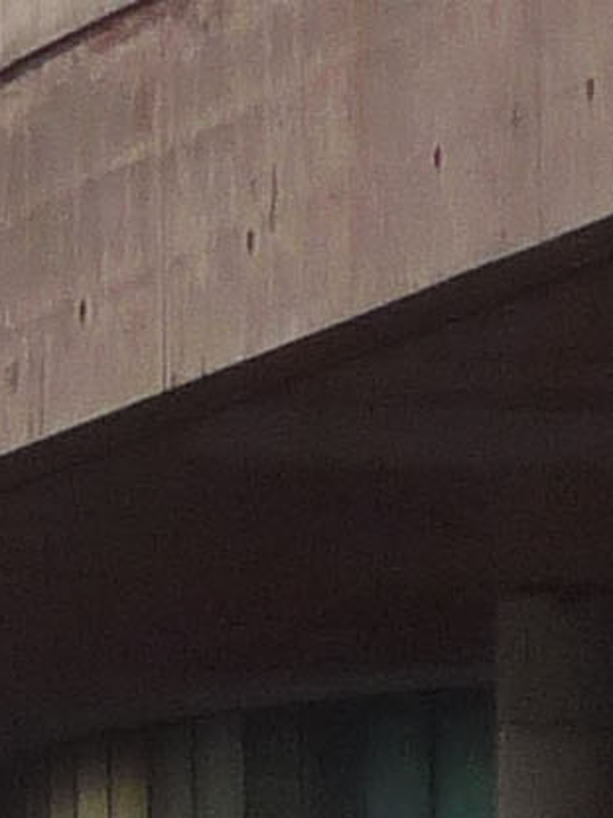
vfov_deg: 4.5
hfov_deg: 3.3
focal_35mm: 444
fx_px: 10489
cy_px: 505
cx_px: -432
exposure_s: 1/500
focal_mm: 8.8
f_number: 4.3
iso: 160
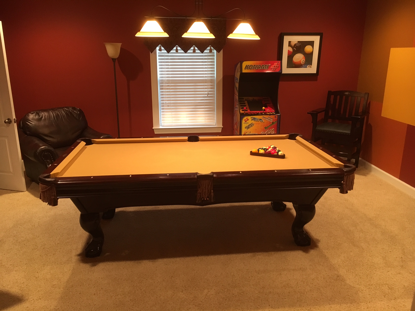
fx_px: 348
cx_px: 208
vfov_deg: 48.2
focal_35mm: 29
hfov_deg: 61.7
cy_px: 156
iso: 200
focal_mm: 4.15
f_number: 2.2
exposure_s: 1/20
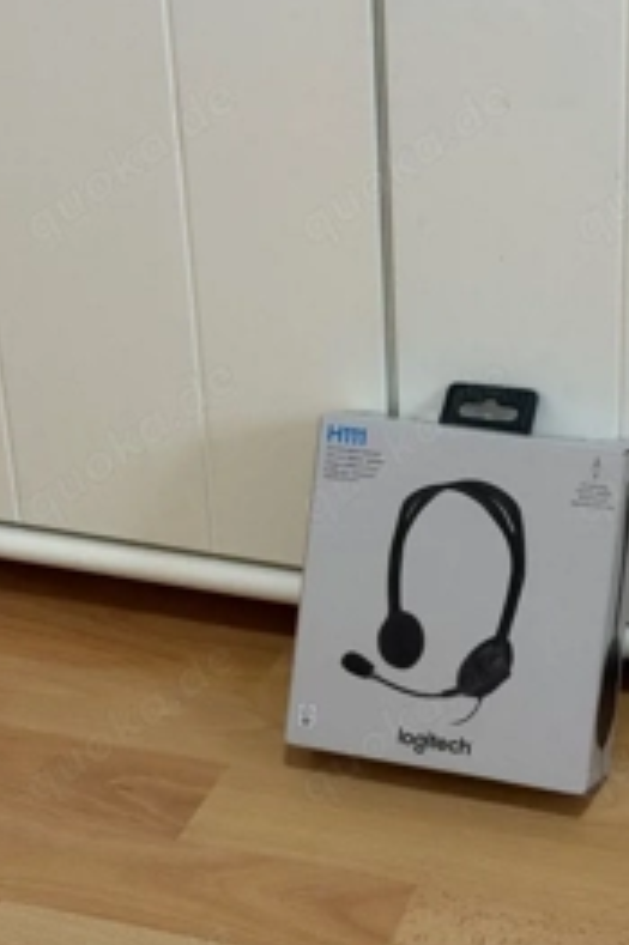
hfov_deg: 17.8
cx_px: 482
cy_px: 481
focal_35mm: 76
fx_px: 1994
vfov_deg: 26.7
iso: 320
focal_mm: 6.76
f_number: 1.78
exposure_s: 1/40
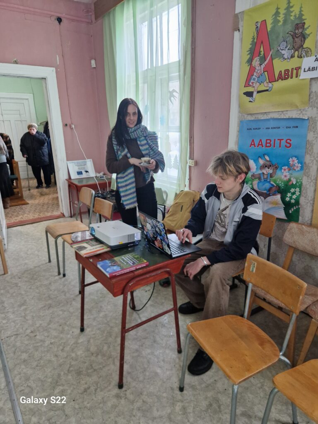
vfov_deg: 73.9
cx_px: 159
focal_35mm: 23
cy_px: 212
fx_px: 282
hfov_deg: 58.9
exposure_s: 1/100
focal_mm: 5.4
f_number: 1.8
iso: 400
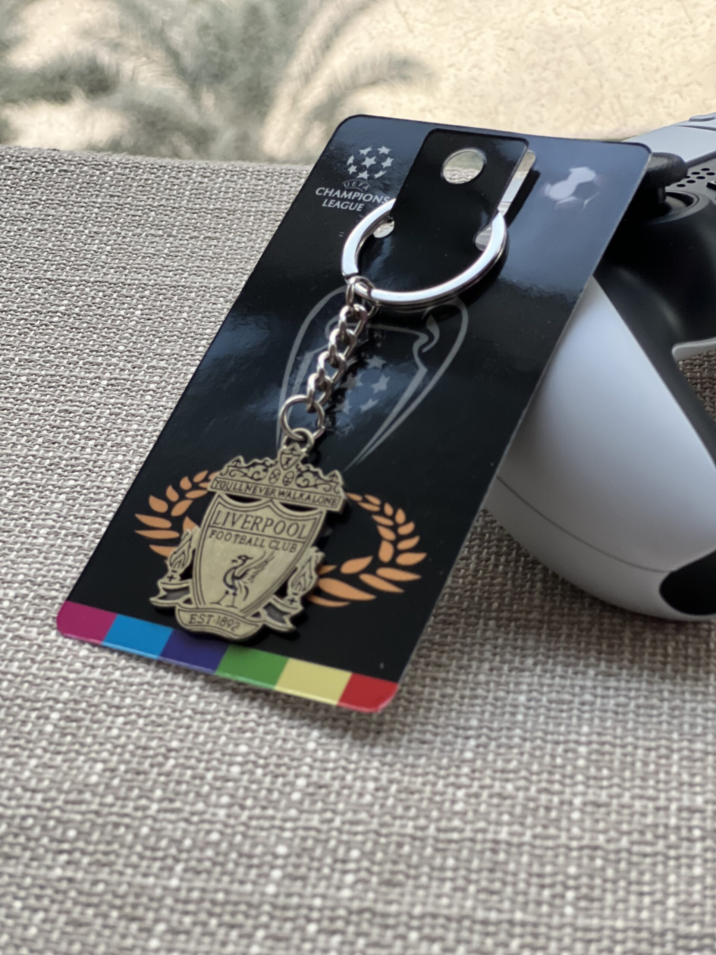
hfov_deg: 19.1
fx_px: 2124
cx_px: 358
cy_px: 478
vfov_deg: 25.3
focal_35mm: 77
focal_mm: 9
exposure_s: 1/37
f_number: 2.8
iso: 400
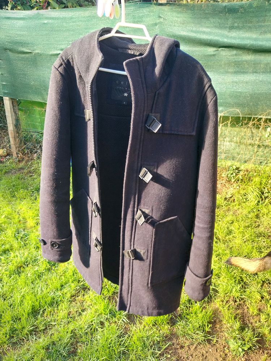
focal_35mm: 26
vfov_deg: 67.3
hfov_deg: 53.1
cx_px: 136
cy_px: 180
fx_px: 271
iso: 40
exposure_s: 1/50
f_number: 1.8
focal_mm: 4
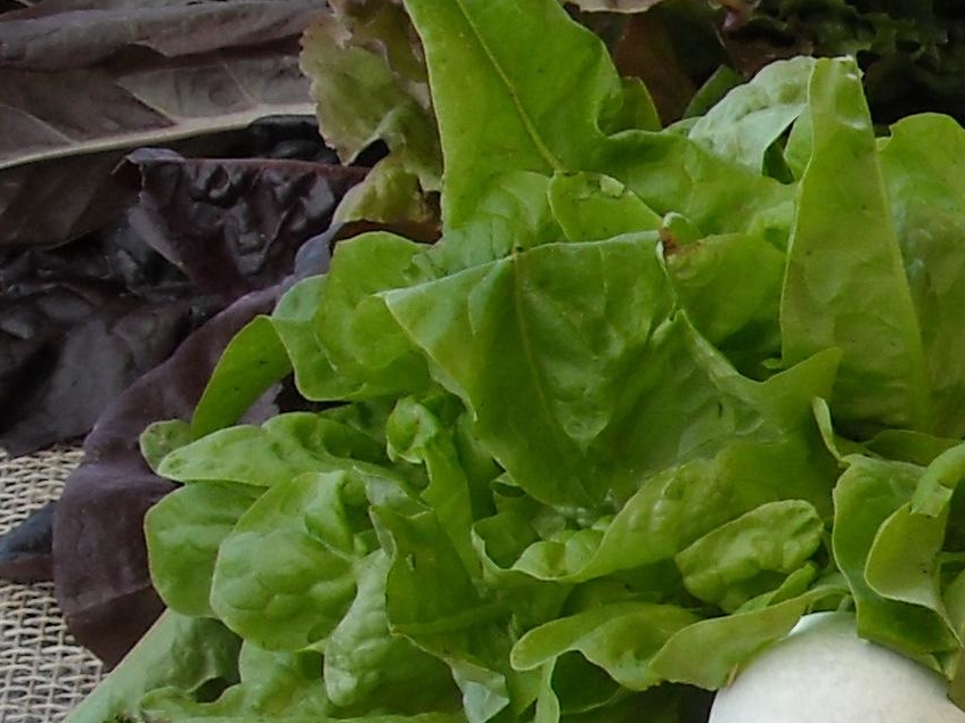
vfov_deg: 11.5
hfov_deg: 14.3
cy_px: 843
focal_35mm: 127
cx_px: 1547
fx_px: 3540
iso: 64
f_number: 2.8
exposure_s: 1/296
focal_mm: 5.7
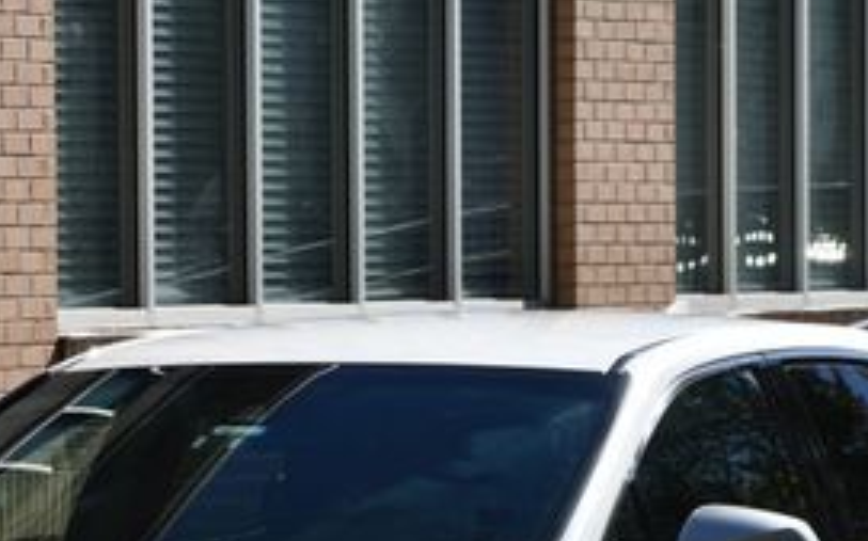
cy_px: 623
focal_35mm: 377
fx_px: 8913
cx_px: 317
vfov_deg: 3.5
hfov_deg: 5.6
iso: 100
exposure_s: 1/320
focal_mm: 105
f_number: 9
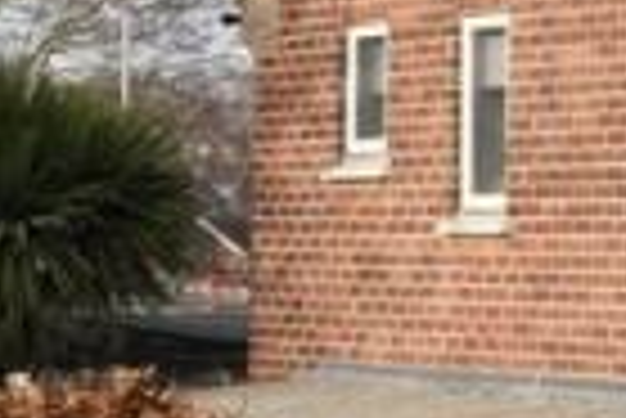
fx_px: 4491
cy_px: 27
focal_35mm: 258
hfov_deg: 7.7
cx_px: 1220
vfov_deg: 5.3
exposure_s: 1/640
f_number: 8
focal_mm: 35
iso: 640
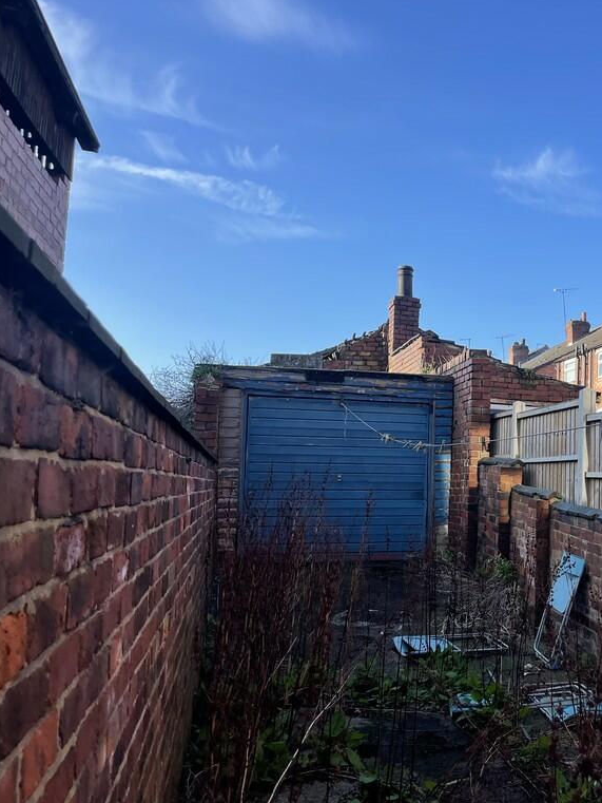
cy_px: 399
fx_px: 811
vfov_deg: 52.6
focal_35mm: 35
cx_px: 520
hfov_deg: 38.4
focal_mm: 4.2
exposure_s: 1/1350
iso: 32
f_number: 1.6
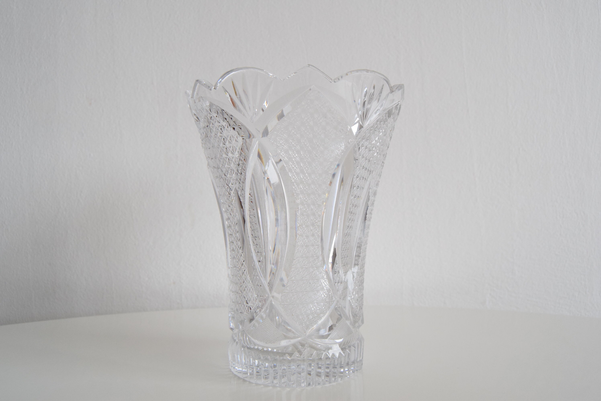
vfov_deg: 43.7
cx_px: 300
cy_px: 200
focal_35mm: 30
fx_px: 501
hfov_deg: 61.9
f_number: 6.3
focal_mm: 20
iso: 1600
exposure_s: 1/160
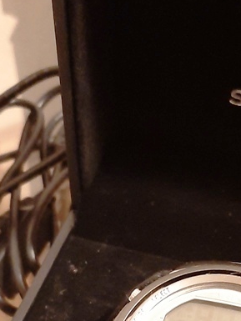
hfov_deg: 21.5
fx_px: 631
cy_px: 329
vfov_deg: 26.8
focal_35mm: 68
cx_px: 163
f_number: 1.7
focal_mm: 3.93
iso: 800
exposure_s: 1/20
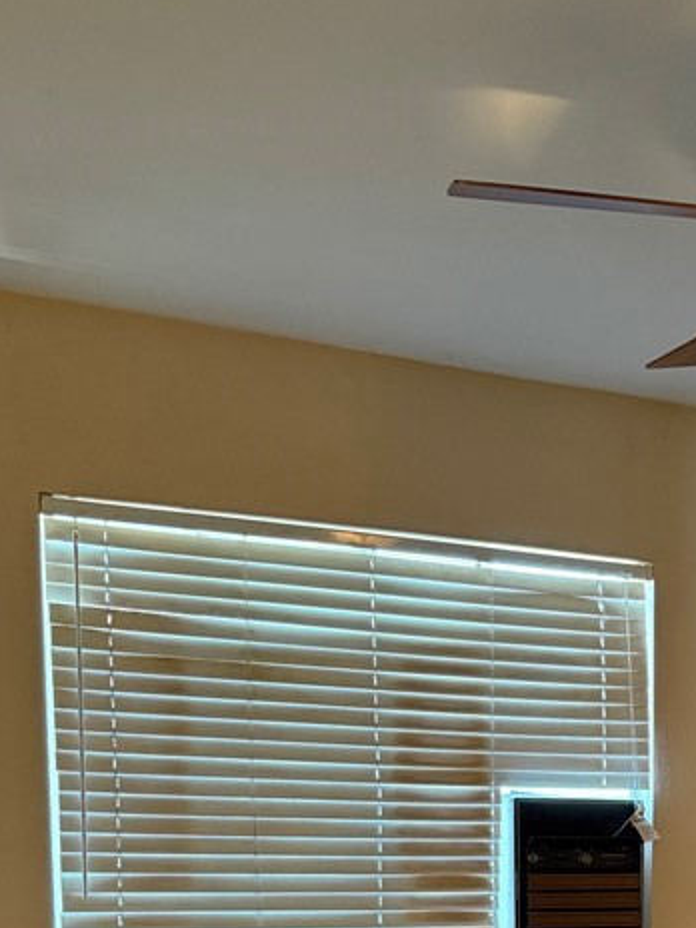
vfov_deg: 32.5
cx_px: 734
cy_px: 980
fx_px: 1421
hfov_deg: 25.8
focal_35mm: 53
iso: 640
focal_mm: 6.76
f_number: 1.78
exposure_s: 1/60
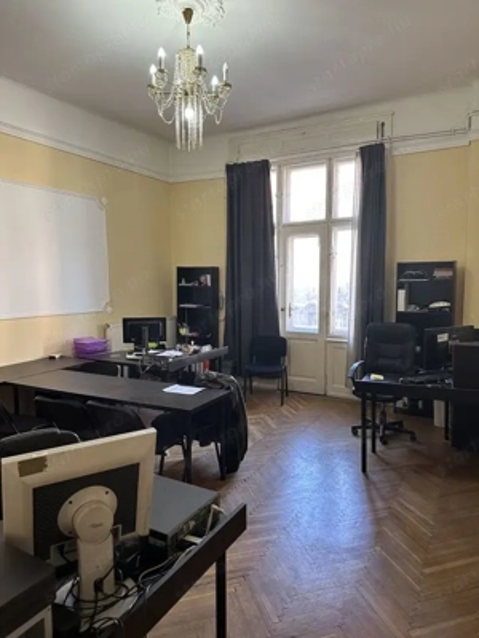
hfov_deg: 56.8
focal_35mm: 24
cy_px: 319
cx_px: 240
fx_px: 443
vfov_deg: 71.6
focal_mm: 6.86
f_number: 1.78
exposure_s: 1/107
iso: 250
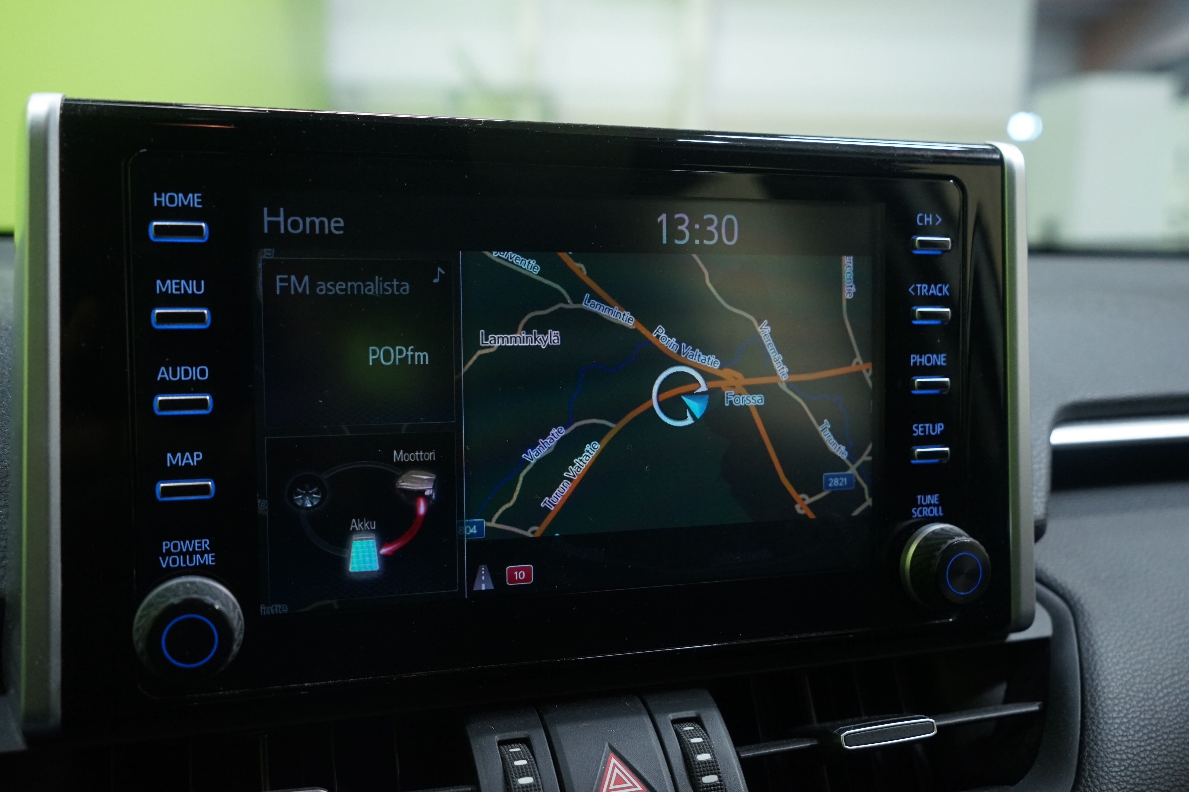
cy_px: 396
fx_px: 1156
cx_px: 594
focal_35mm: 35
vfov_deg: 37.9
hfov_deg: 54.4
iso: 2000
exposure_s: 1/25
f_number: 5.6
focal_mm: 35
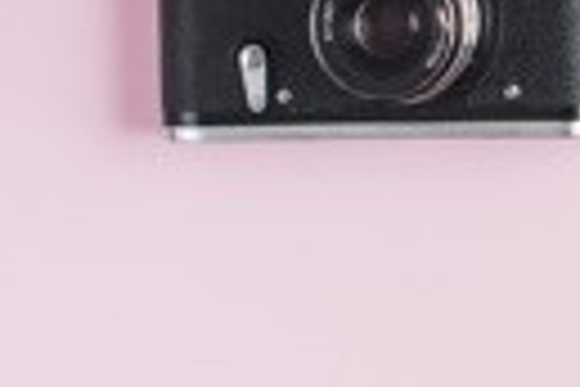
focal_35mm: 243
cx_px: 1236
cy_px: -151
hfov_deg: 8.0
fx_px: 3915
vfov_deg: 5.6
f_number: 7.1
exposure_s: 1/160
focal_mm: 50
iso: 250
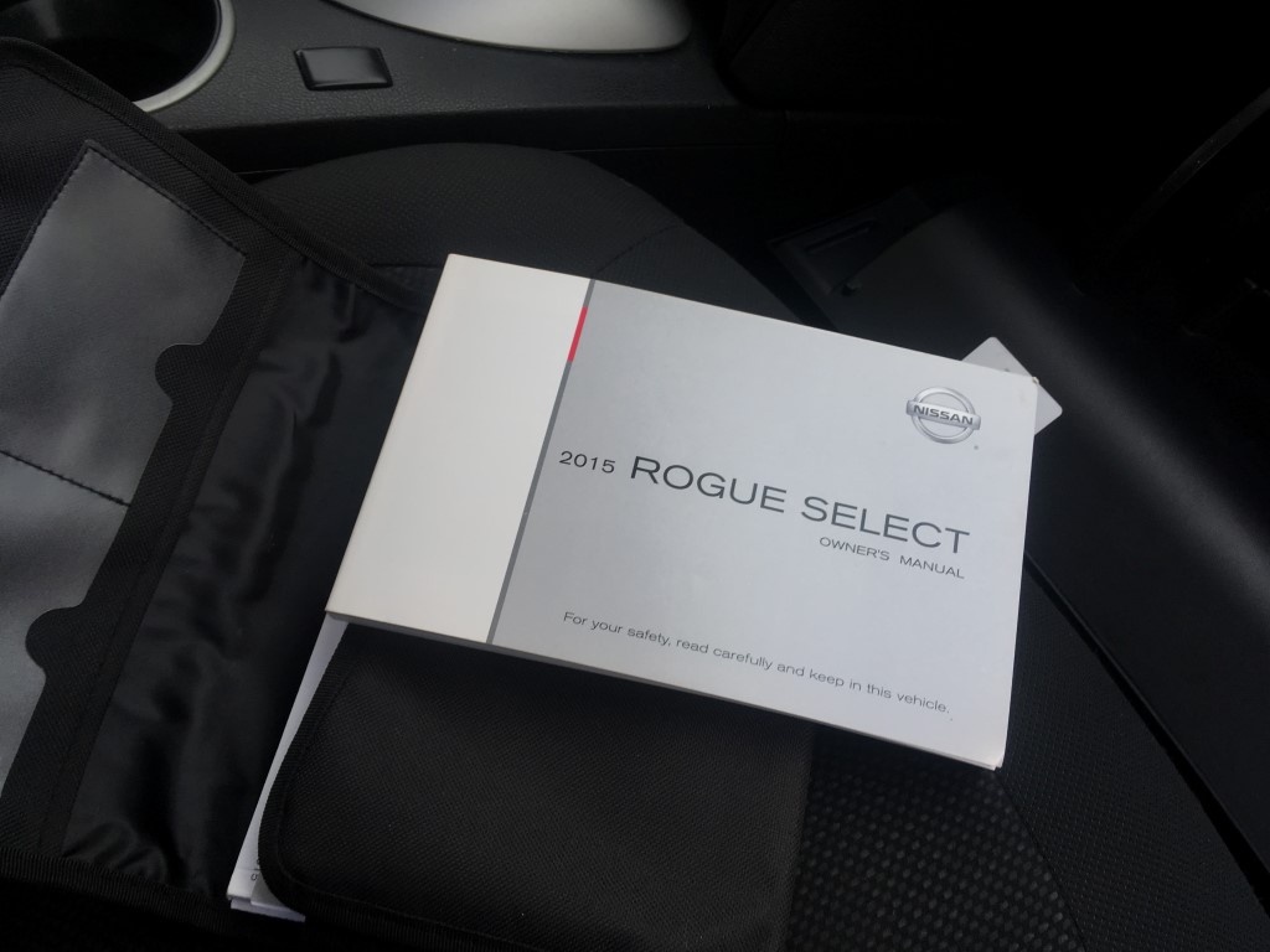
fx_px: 1064
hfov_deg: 61.7
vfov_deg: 48.2
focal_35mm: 29
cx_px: 635
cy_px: 476
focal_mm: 4.15
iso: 25
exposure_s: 1/201
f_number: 2.2
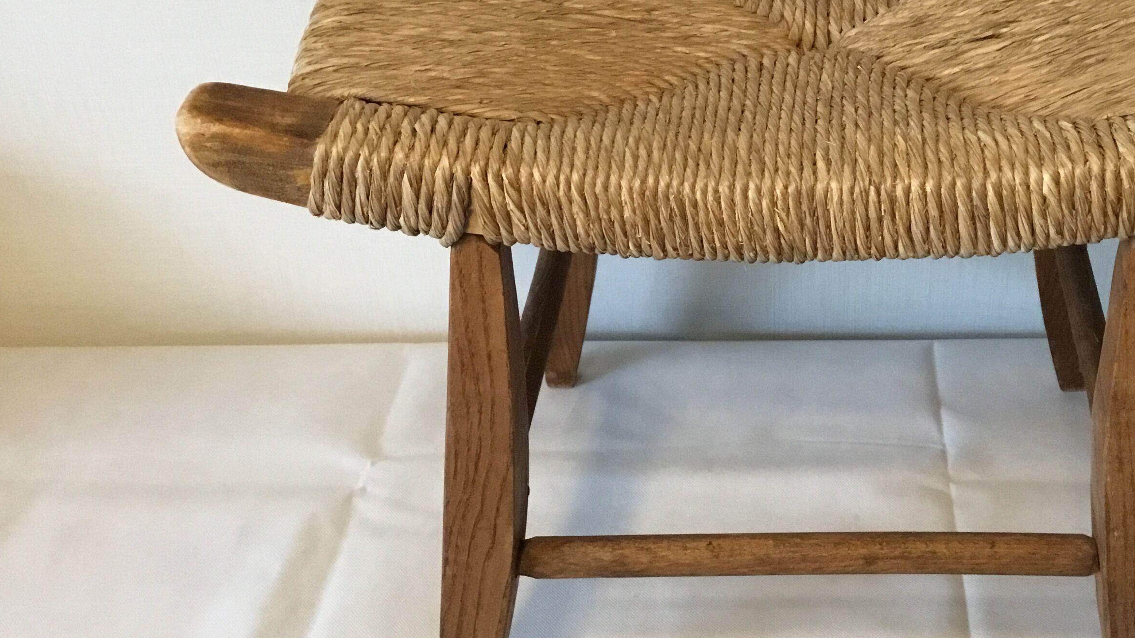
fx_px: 1414
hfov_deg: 43.0
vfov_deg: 25.4
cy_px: 252
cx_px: 777
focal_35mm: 47
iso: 250
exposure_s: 1/33
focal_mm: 3.3
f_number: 2.4
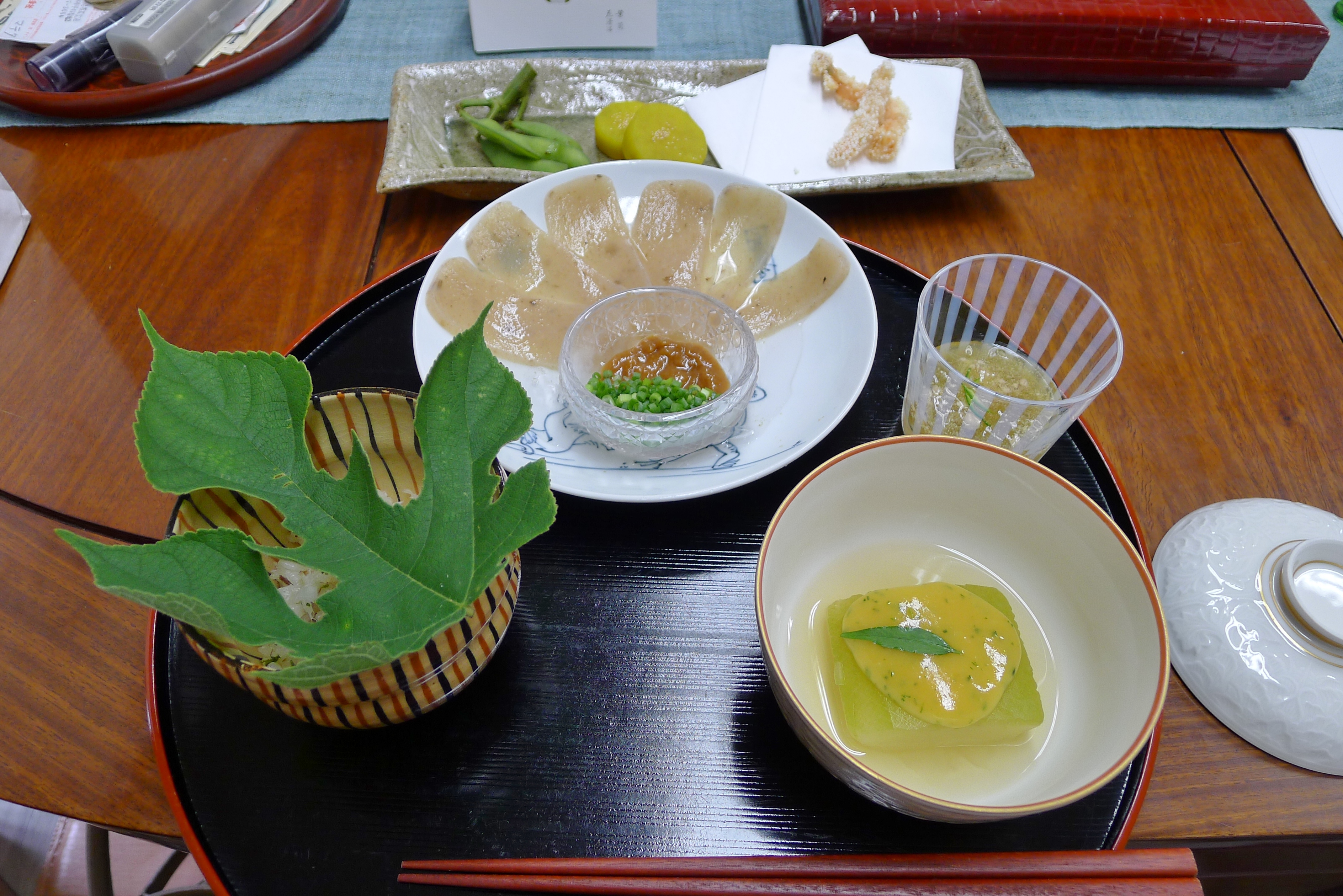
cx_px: 672
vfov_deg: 53.2
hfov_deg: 73.7
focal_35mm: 24
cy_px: 448
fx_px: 896
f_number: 2
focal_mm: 5.1
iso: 100
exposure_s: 1/60
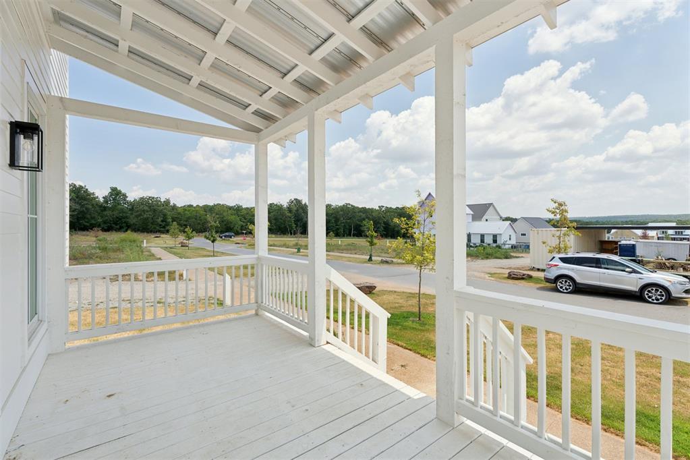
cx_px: 345
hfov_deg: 96.7
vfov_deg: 73.7
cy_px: 230
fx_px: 307
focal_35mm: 16
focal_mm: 16
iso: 200
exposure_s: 1/1600
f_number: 7.1
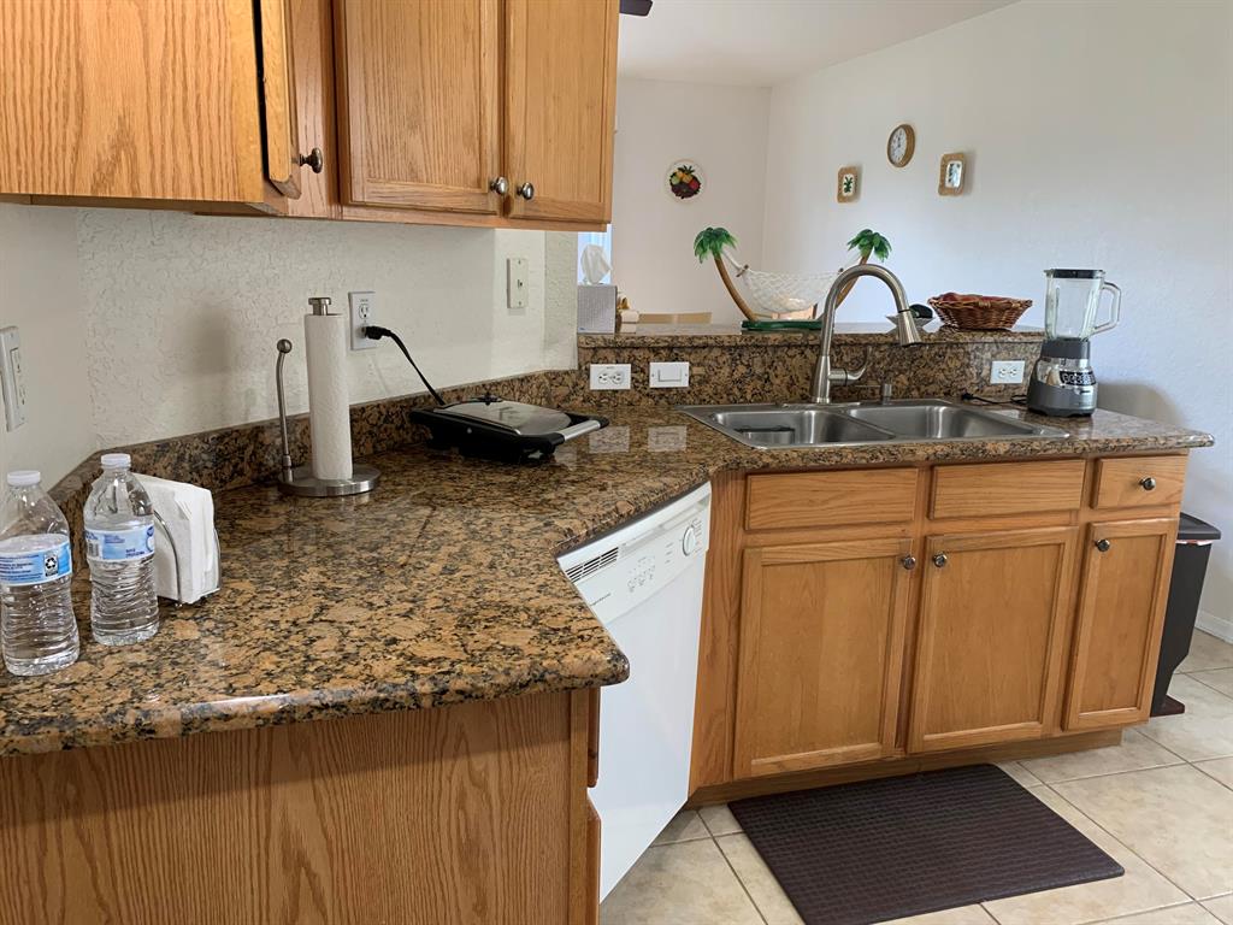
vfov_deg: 53.1
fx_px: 926
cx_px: 616
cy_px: 462
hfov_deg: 67.3
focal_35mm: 26
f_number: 1.8
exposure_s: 1/60
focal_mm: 4.25
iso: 160
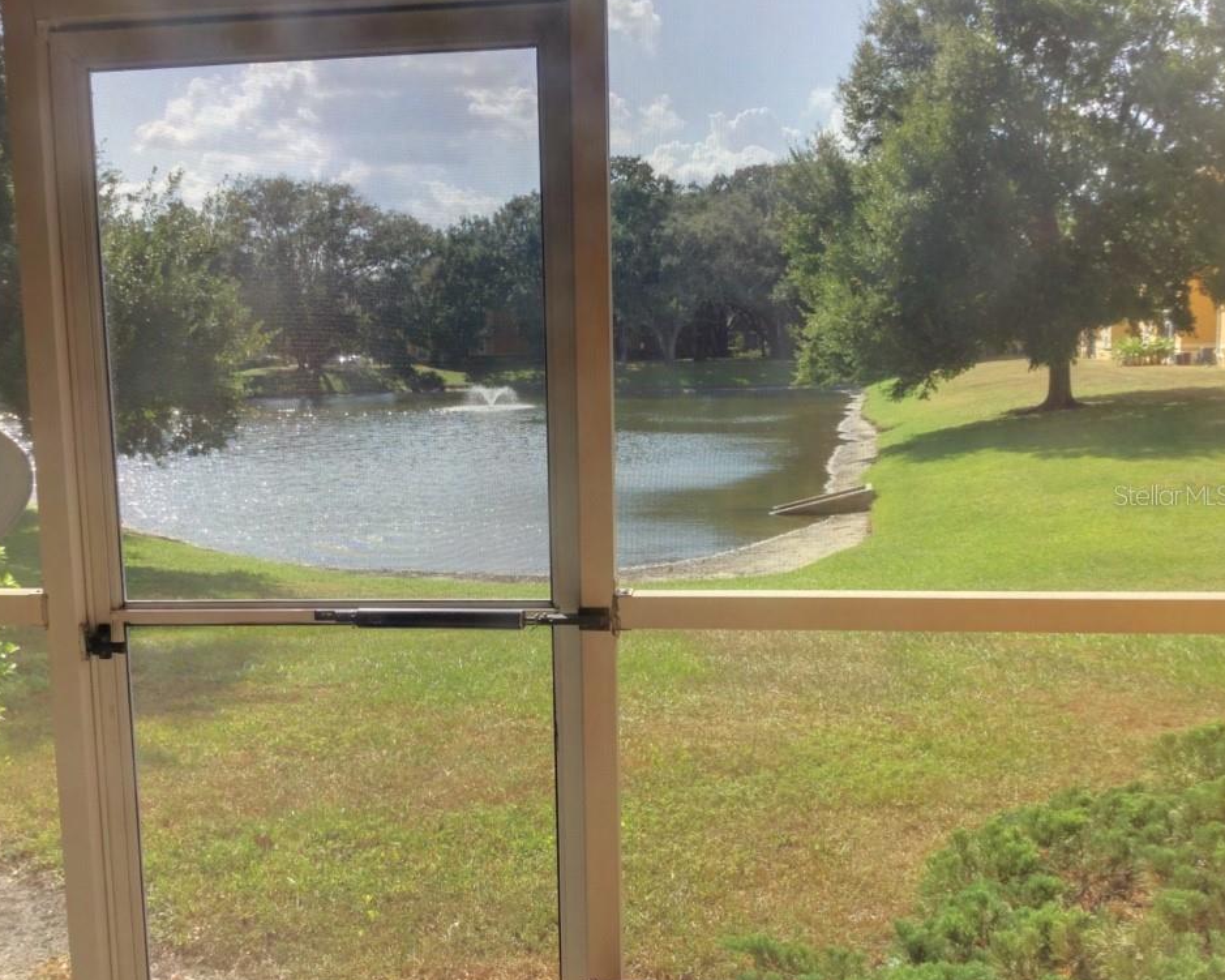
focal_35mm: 33
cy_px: 495
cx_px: 569
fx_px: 1196
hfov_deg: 54.2
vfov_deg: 44.5
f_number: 2.4
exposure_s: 1/799
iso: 25
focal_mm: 3.3
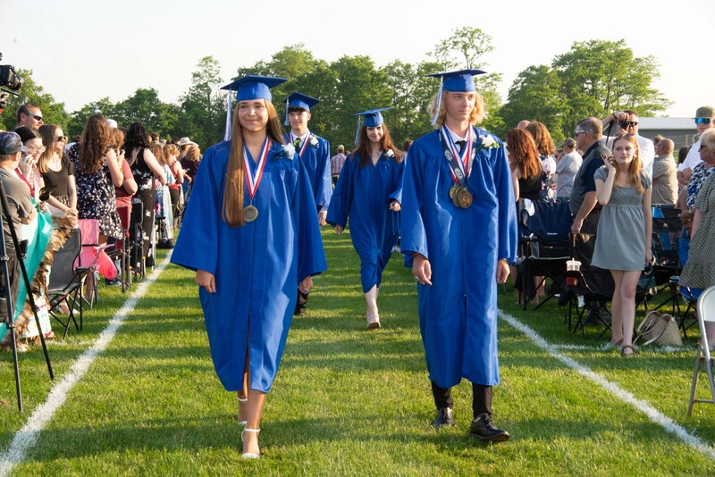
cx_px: 358
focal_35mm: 60
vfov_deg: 22.6
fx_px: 1192
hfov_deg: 33.4
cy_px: 238
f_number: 14
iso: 800
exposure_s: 1/200
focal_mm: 60
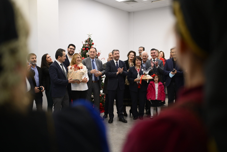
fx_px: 221
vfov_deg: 37.8
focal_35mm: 35
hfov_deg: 54.4
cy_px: 76
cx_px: 114
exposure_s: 1/800
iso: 1000
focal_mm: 35
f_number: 2.2
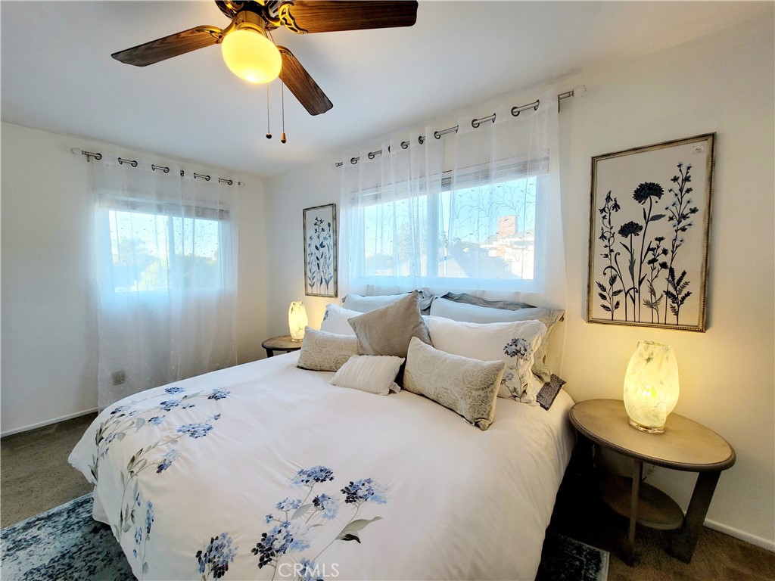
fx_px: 291
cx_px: 388
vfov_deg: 89.9
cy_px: 290
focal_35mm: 13
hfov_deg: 106.2
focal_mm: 2.2
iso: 64
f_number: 2.2
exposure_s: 1/60.2
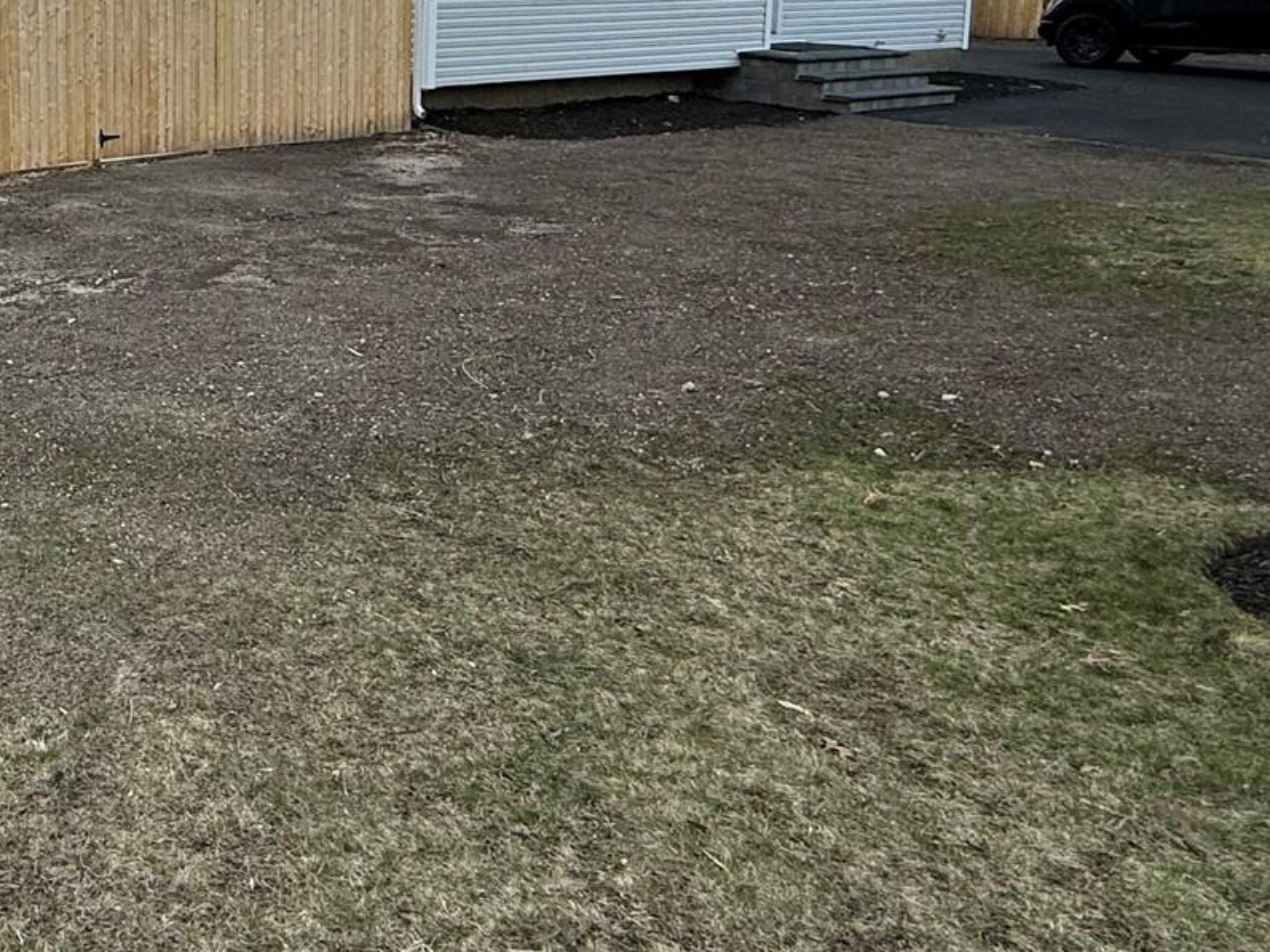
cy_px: 113
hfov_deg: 44.5
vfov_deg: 37.3
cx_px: 30
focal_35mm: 36
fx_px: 1321
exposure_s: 1/183
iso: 64
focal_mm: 2.22
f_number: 2.2
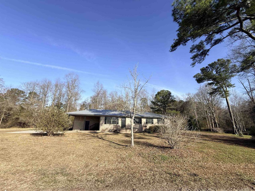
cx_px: 128
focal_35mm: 14
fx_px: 103
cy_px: 96
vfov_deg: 85.7
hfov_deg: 102.1
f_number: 2.2
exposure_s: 1/1698
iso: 50
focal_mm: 2.22
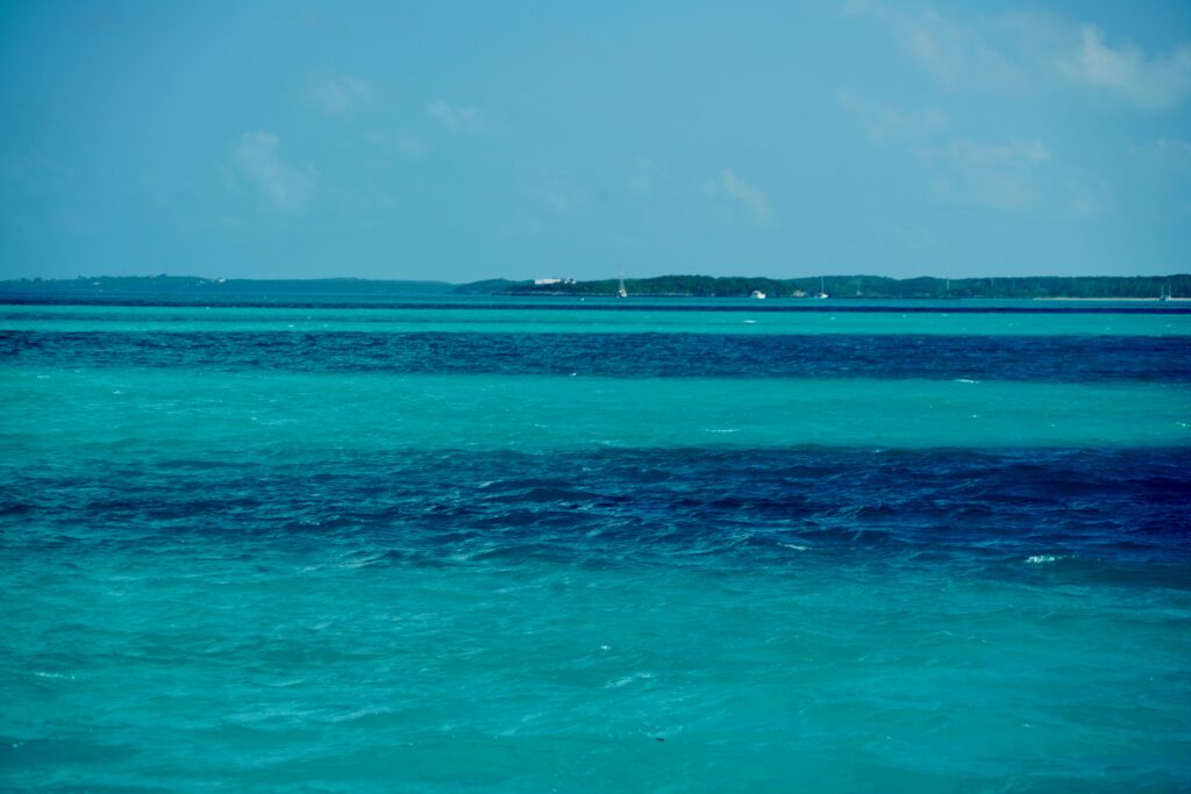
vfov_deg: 8.4
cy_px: 397
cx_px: 596
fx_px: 5393
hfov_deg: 12.6
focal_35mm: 163
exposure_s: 1/250
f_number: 7.1
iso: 100
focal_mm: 163
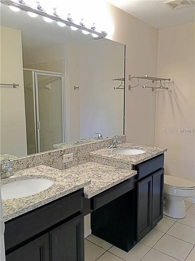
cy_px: 130
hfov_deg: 48.2
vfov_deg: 61.7
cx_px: 98
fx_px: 218
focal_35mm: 29
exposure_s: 1/30
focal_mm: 4.15
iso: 40
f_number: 2.2
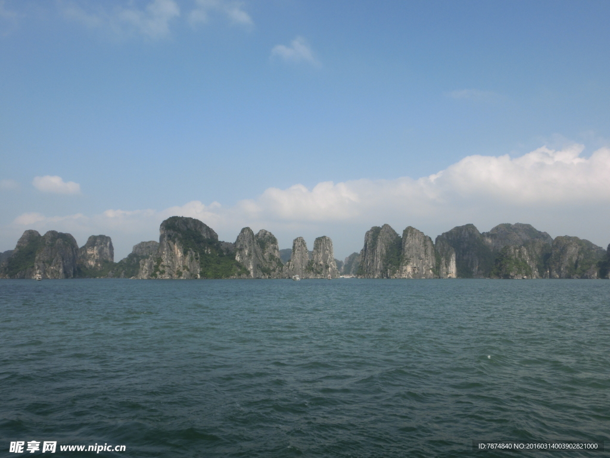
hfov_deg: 60.0
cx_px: 305
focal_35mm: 30
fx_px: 529
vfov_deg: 46.8
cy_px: 229
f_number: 8.9
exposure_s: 1/250
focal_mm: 5.36
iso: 80
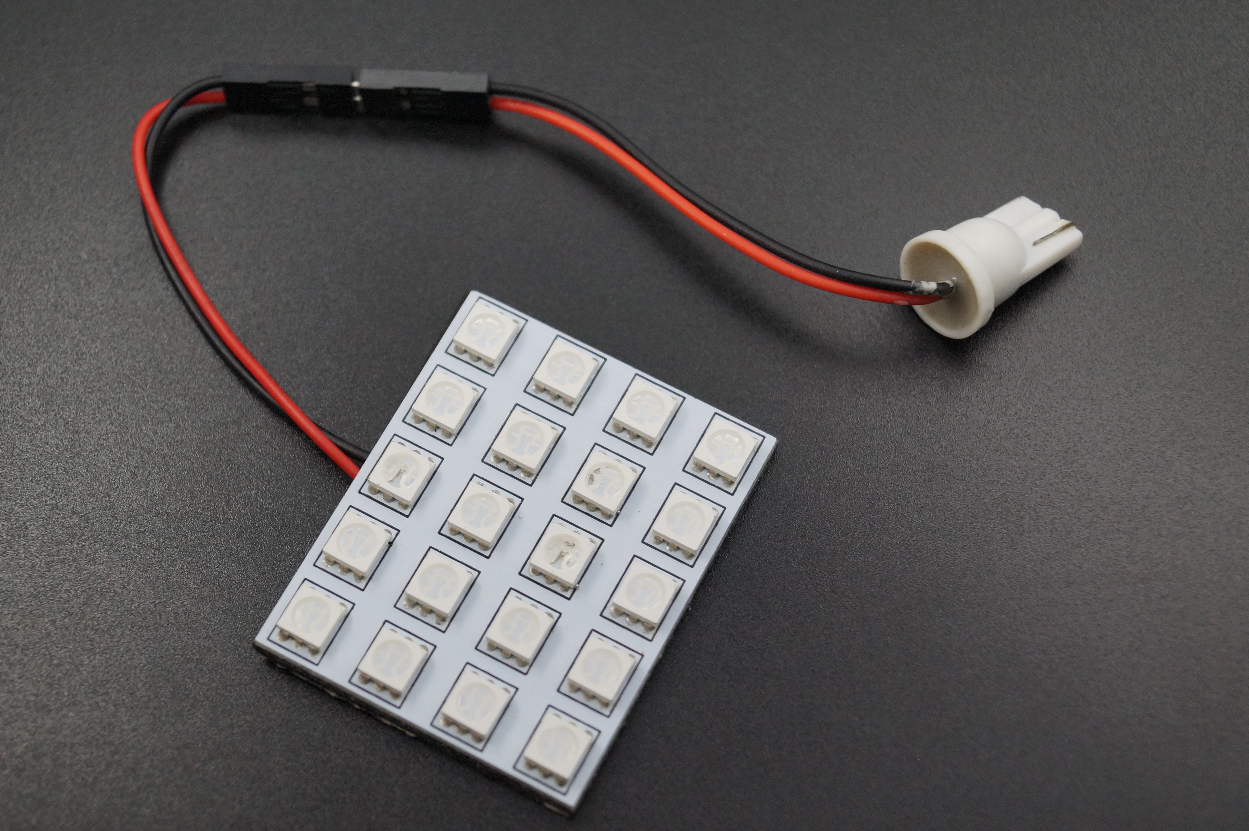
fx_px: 2861
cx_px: 624
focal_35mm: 82
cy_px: 416
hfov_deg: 24.6
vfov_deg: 16.5
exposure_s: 1/160
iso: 1250
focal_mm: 55
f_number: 5.6
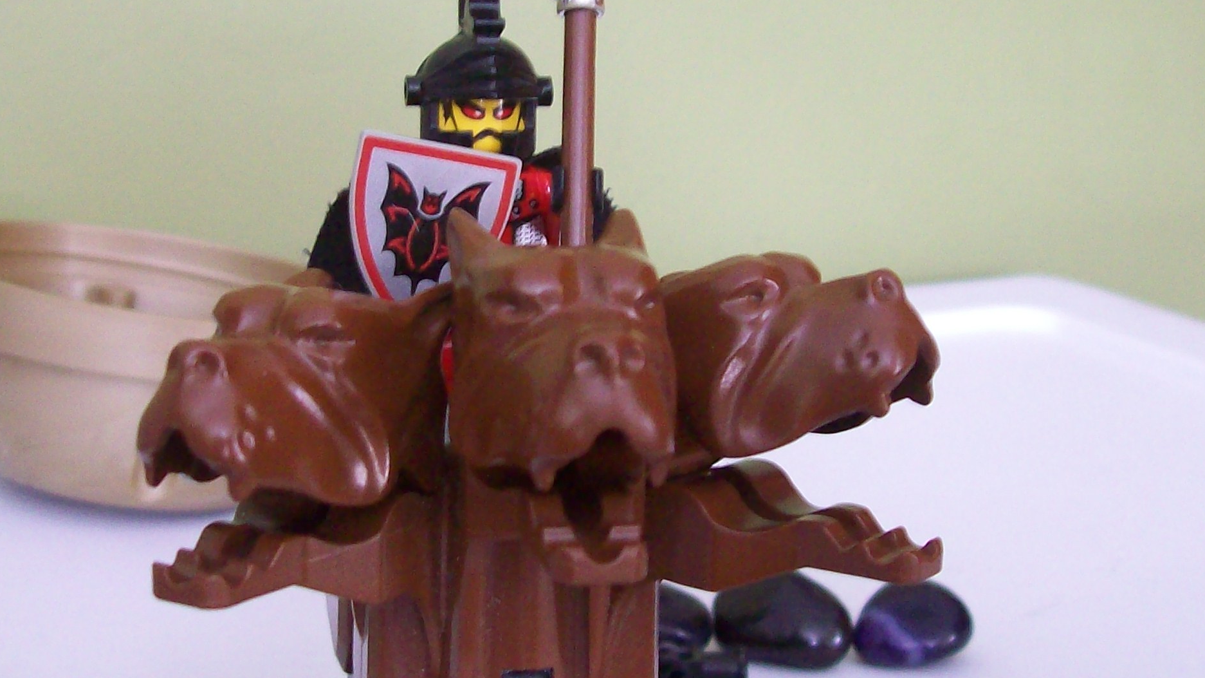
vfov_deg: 18.8
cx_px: 528
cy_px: 239
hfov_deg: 32.8
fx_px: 2045
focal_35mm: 64
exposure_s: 1/11.5
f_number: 2.7
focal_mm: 6
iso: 160
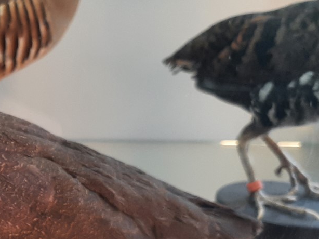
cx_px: -53
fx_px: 562
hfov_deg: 28.1
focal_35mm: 61
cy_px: 214
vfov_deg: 23.4
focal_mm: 3.93
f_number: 1.7
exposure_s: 1/50
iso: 100
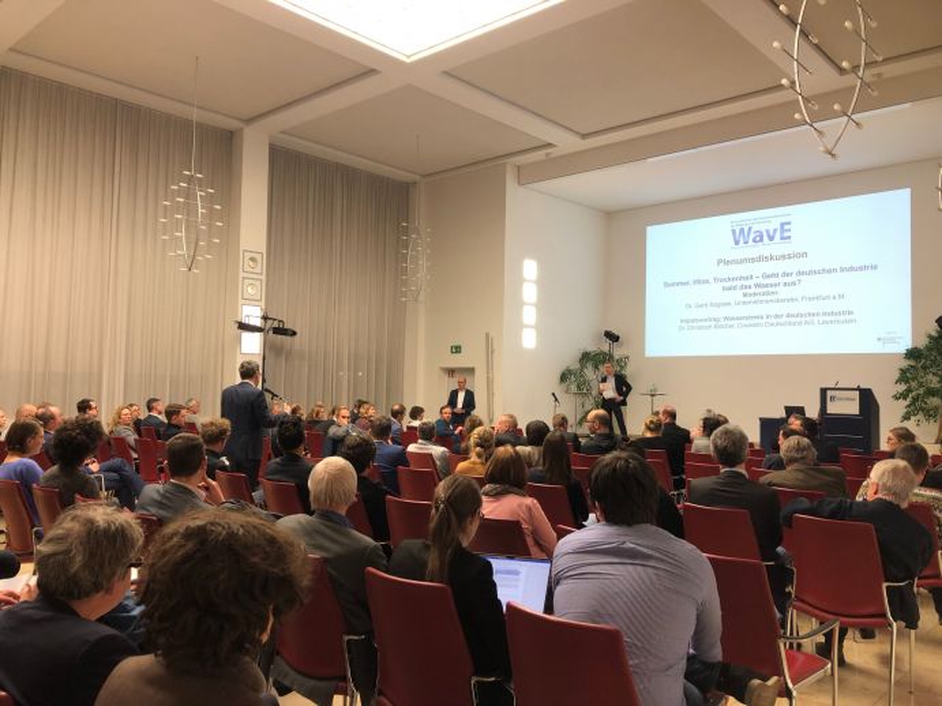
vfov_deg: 49.7
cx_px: 471
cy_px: 353
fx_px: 762
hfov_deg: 63.5
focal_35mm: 28
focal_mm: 3.99
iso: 40
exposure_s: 1/30
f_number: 1.8
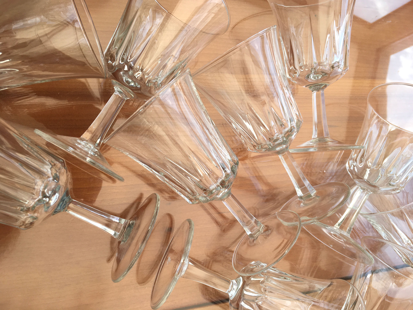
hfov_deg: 61.7
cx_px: 206
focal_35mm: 29
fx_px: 346
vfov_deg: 48.2
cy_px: 155
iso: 25
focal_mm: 4.15
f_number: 2.2
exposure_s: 1/641
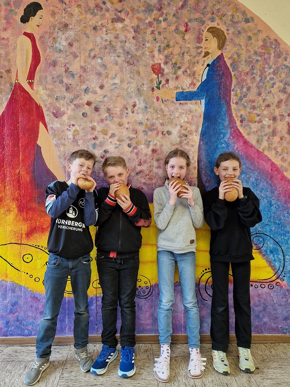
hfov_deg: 58.9
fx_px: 257
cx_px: 145
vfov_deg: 73.9
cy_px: 194
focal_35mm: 23
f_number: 1.8
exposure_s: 1/100
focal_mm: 5.4
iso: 160
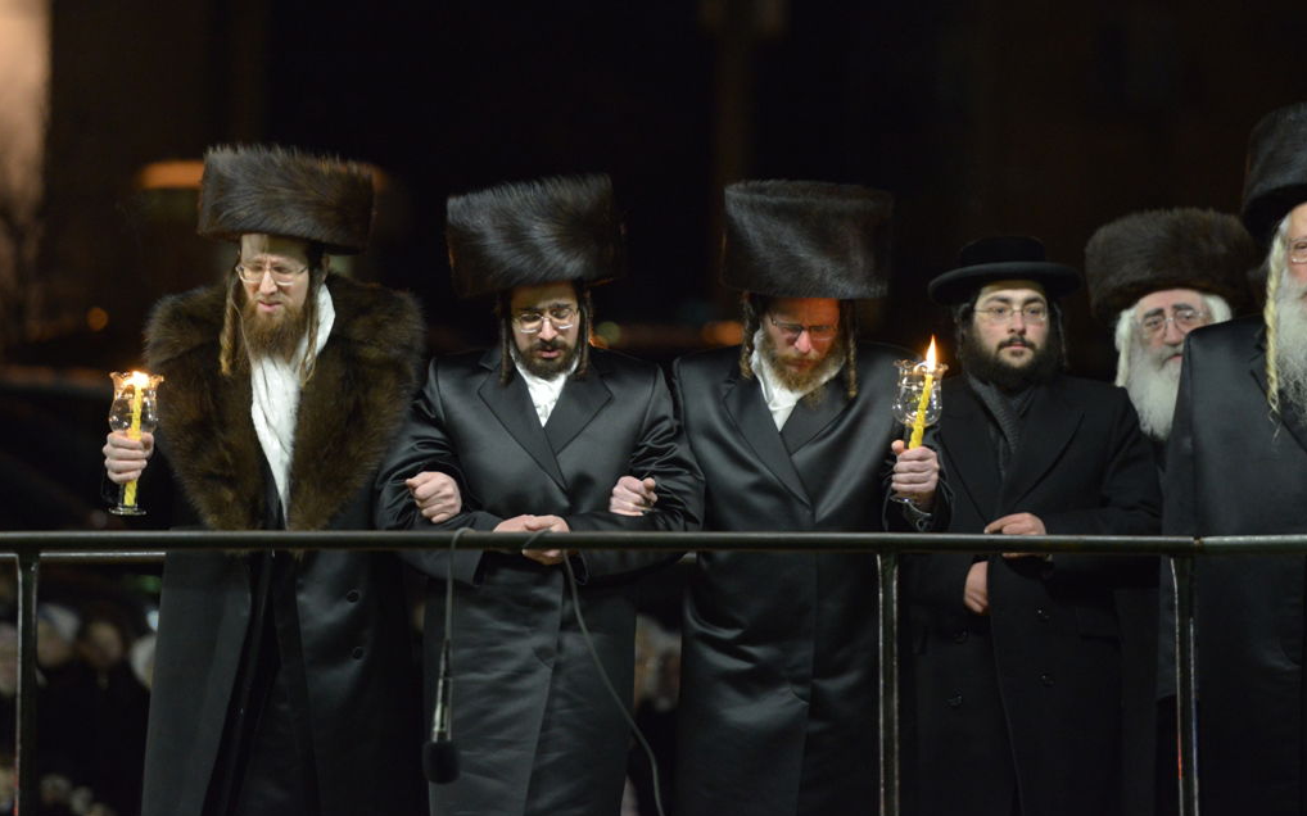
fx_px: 7301
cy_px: 387
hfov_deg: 10.2
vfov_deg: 6.4
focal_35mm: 205
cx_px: 655
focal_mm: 200
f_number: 3.2
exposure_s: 1/125
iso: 3200
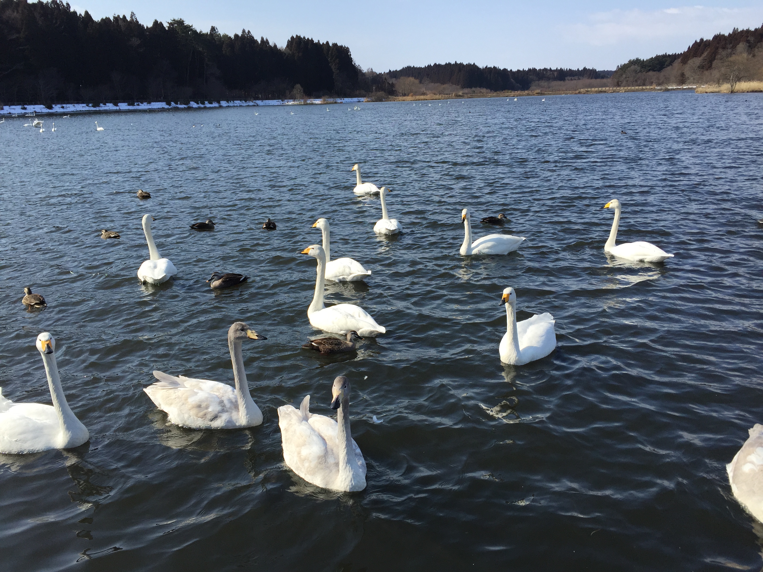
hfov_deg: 61.7
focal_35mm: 29
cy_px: 286
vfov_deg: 48.2
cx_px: 382
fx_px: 639
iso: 32
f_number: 2.2
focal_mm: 4.15
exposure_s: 1/2326
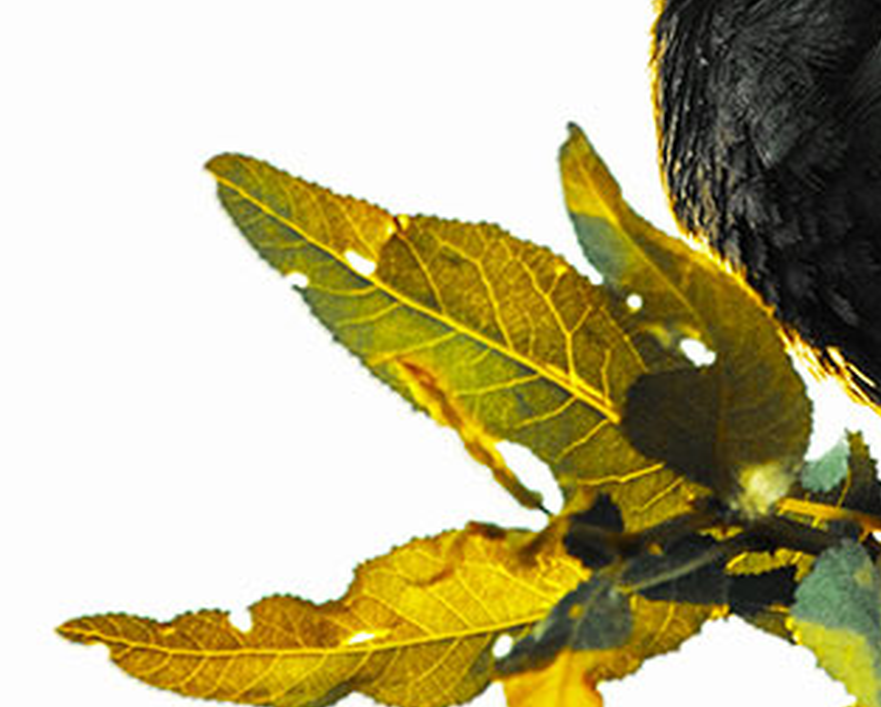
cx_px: 425
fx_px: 41053
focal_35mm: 1573
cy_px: 258
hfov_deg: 1.2
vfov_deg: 1.0
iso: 1000
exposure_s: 1/1250
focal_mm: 1050
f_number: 12
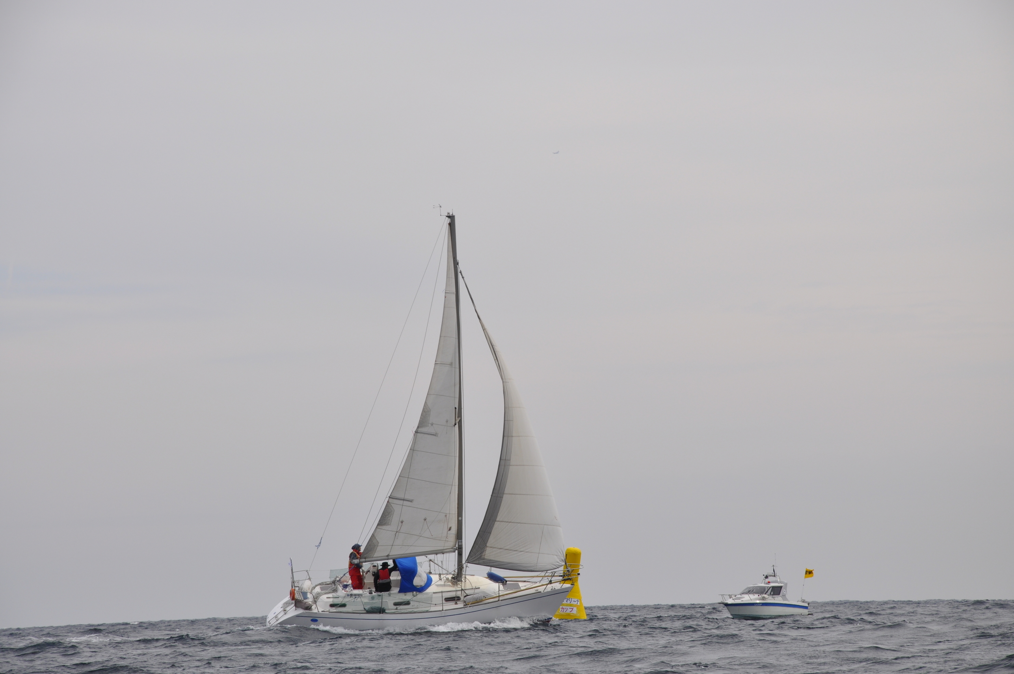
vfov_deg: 8.7
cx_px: 507
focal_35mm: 158
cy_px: 337
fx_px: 4431
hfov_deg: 13.1
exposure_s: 1/400
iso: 200
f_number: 10
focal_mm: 105
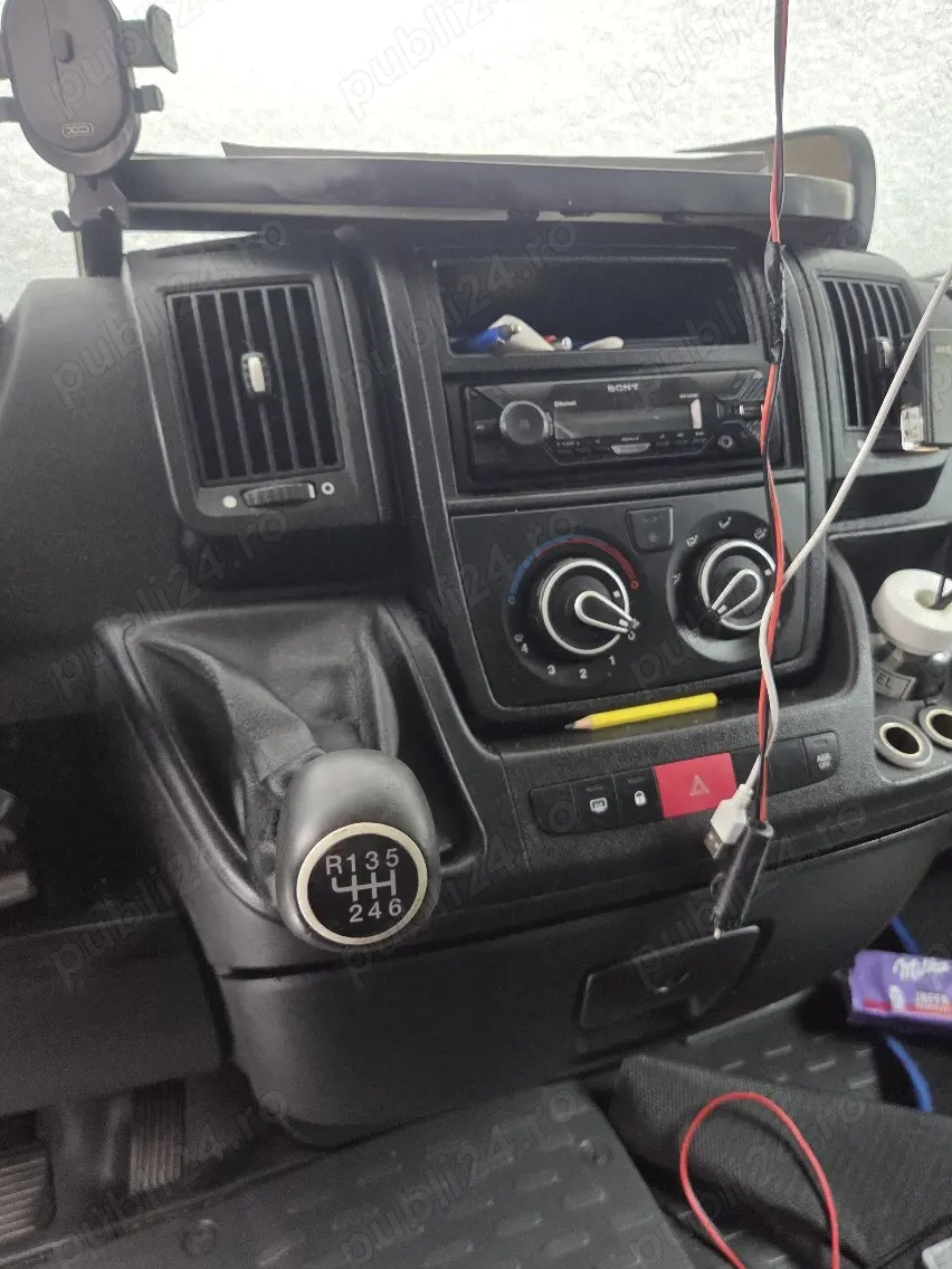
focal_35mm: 27
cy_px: 642
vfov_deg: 65.3
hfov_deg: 51.2
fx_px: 990
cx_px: 532
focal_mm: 5.4
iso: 320
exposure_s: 1/101
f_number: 1.8
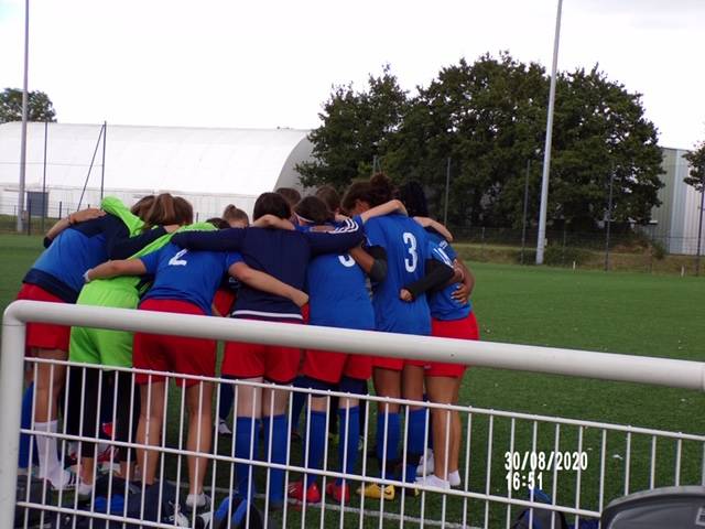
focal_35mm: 65
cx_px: 352
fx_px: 1324
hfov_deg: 29.8
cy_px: 264
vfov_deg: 22.6
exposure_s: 1/200
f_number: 4.1
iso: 80
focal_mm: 11.6
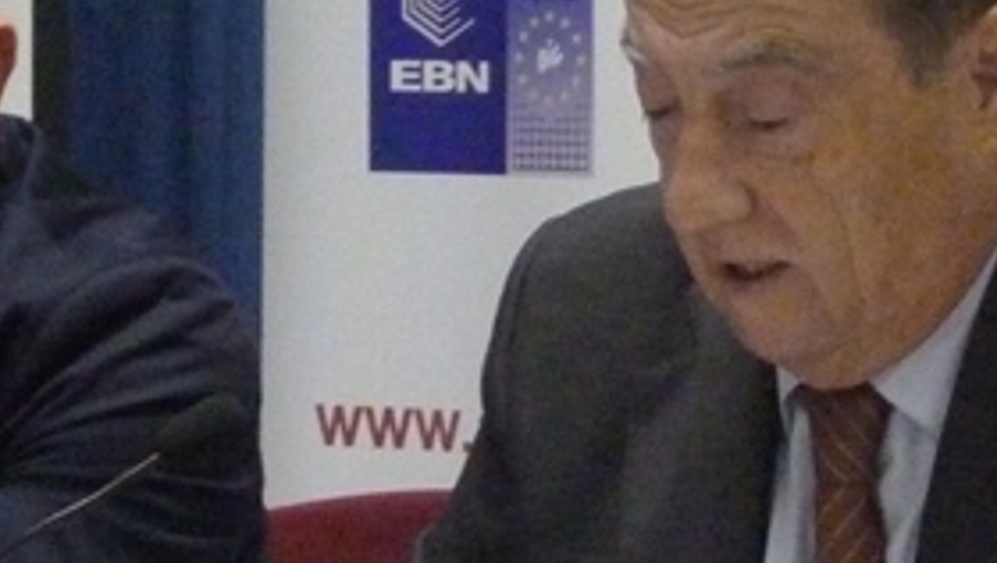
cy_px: 374
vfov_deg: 3.4
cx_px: 25
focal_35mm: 362
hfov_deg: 5.9
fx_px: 9577
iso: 800
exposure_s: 1/30
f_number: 3.4
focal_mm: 16.5
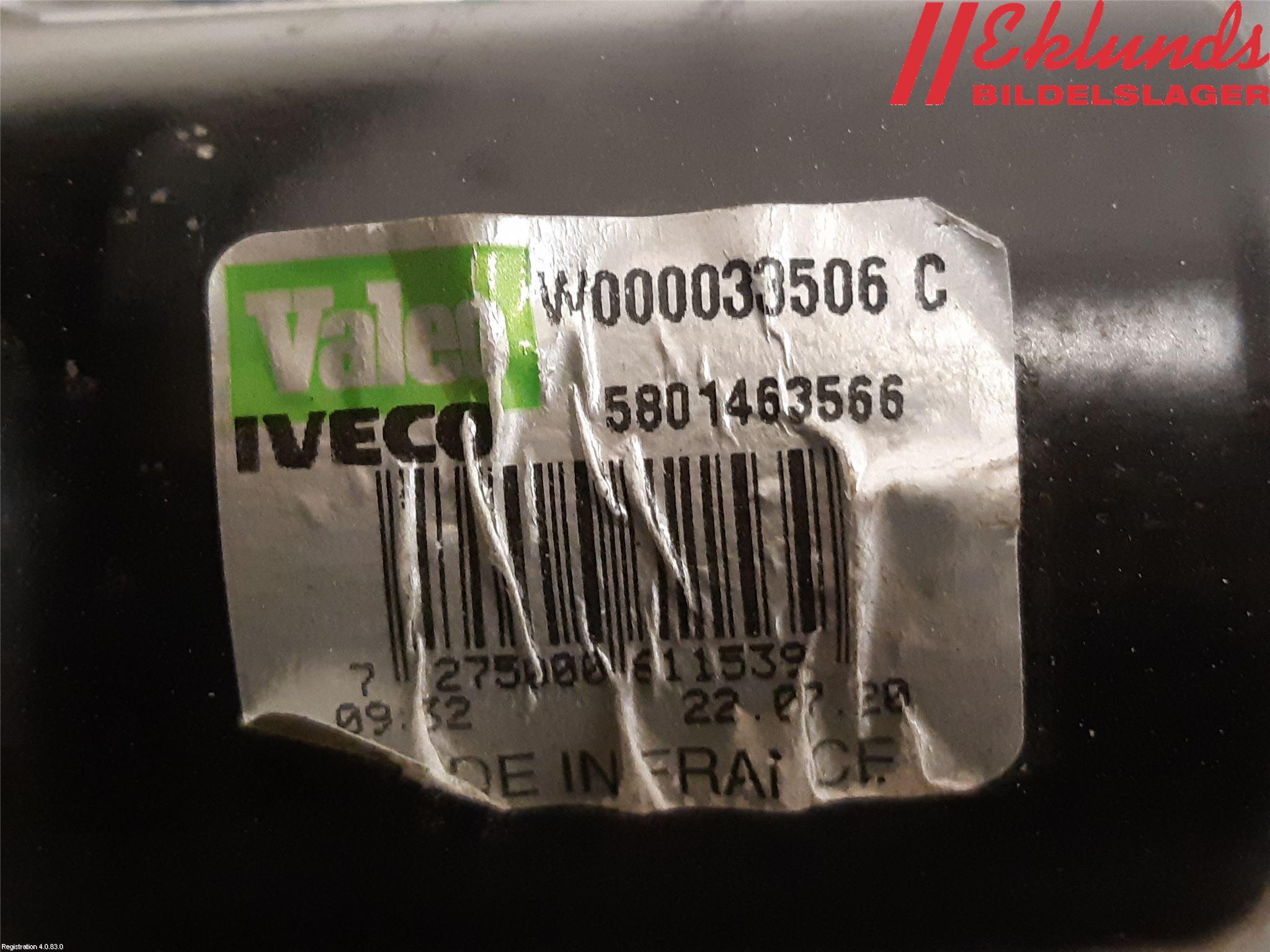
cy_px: 476
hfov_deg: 67.3
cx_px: 635
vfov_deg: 53.1
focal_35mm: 26
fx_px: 954
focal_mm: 3.93
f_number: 1.7
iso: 400
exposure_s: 1/25
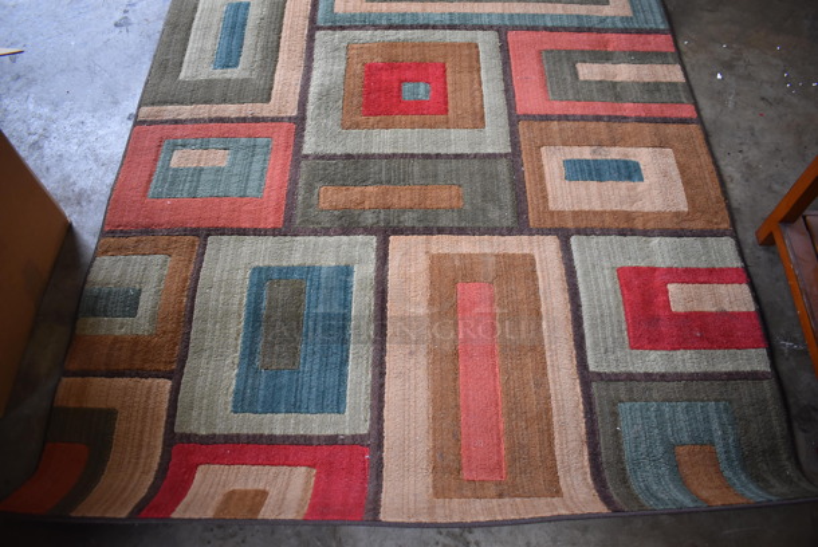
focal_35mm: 27
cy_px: 274
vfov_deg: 48.0
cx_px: 409
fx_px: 614
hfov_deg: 67.3
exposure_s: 1/160
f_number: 3.5
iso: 800
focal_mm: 18
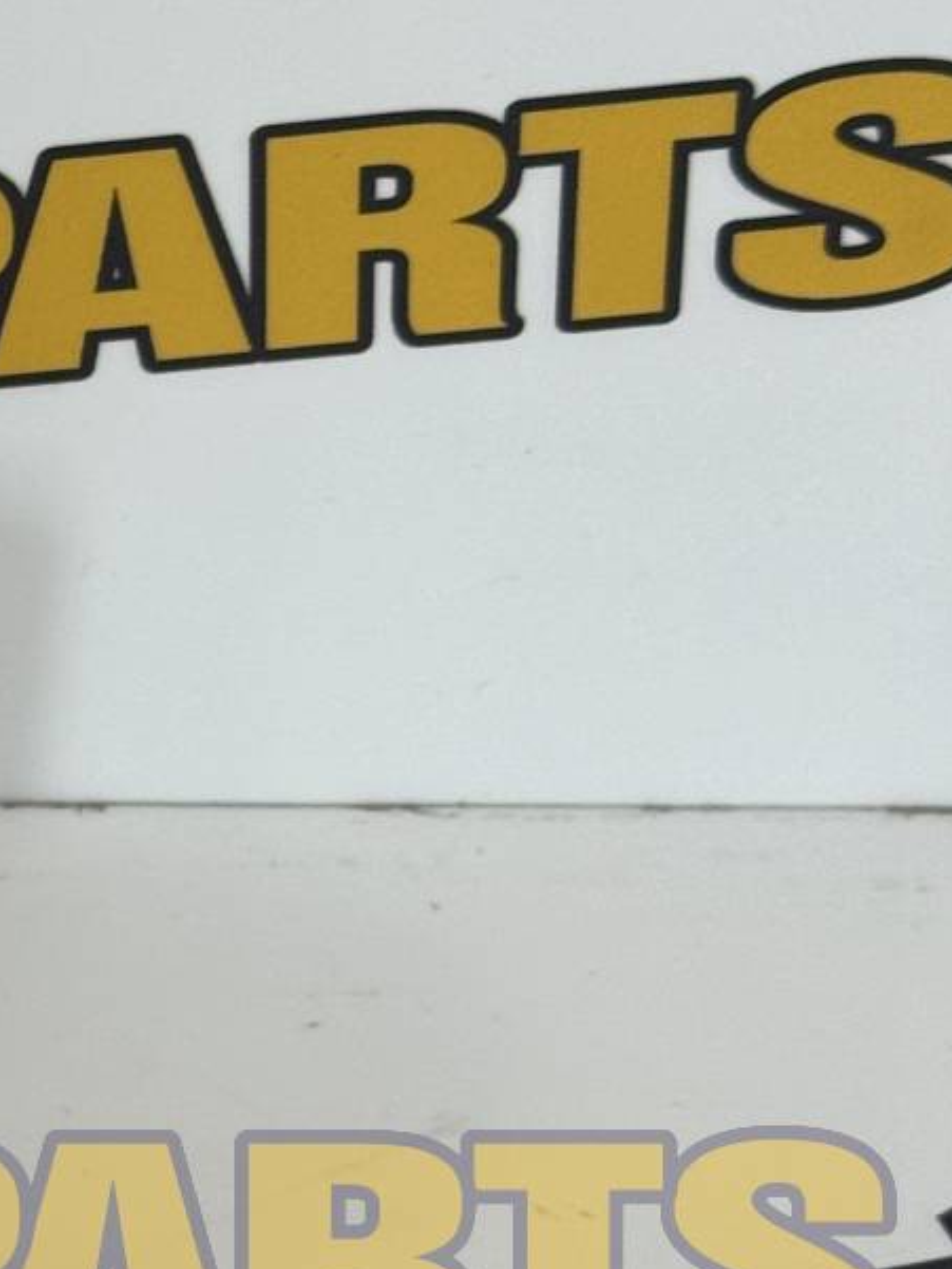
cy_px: 944
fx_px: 5902
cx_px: -618
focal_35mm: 161
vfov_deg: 12.2
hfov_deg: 8.9
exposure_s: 1/50
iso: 80
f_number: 1.78
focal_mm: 6.86
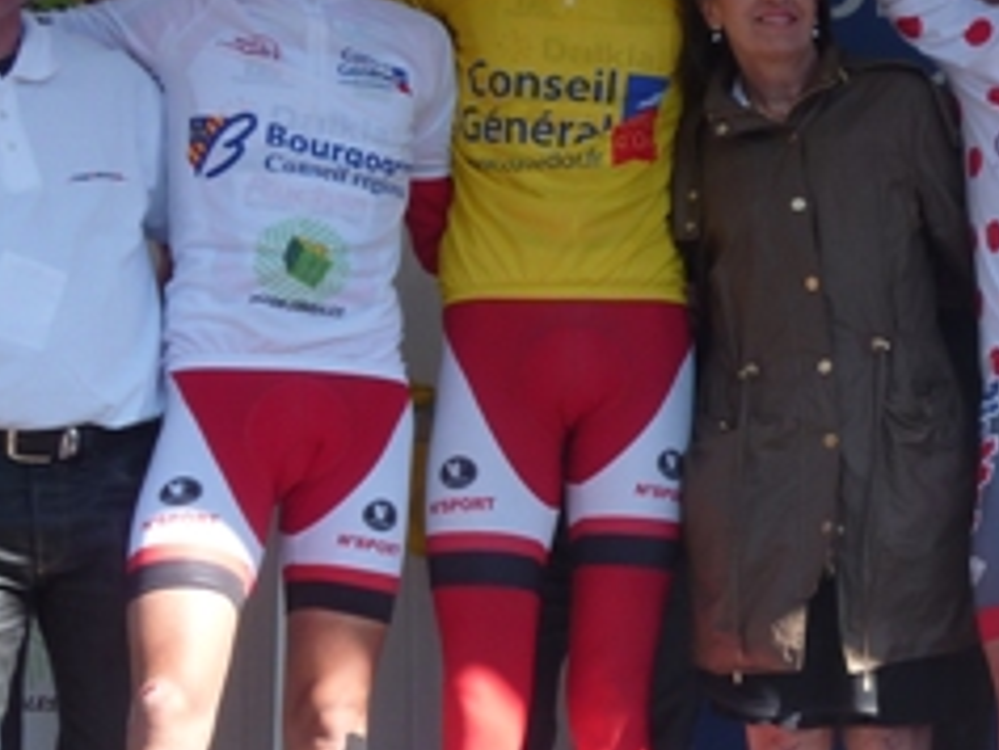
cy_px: 379
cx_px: 1132
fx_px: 3090
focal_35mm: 107
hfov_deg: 17.7
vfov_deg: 13.8
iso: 80
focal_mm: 6.7
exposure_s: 1/125
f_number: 3.9
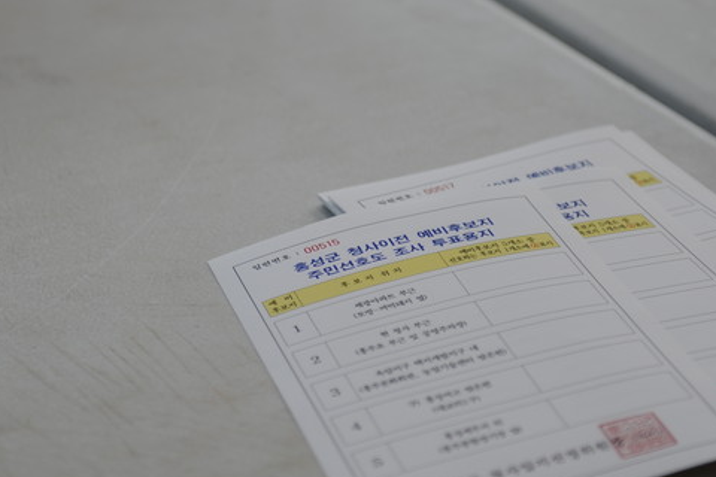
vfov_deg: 12.4
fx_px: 2188
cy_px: 165
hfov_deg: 18.6
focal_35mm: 110
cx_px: 304
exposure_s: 1/125
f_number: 2.8
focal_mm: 55
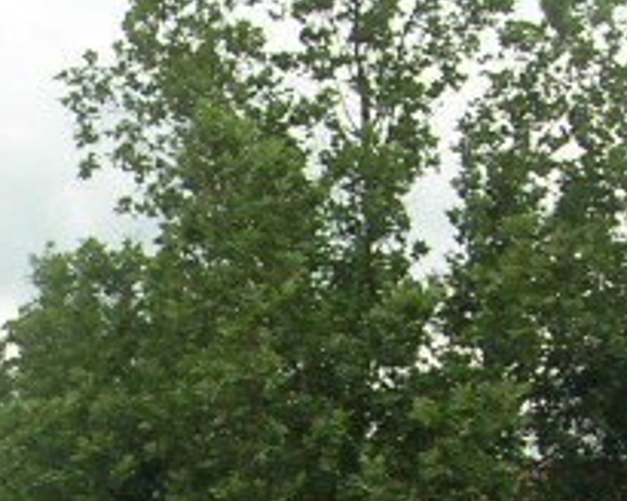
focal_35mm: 185
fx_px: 3433
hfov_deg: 10.2
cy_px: 828
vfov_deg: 8.1
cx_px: -184
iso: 64
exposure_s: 1/208
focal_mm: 7.8
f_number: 4.8
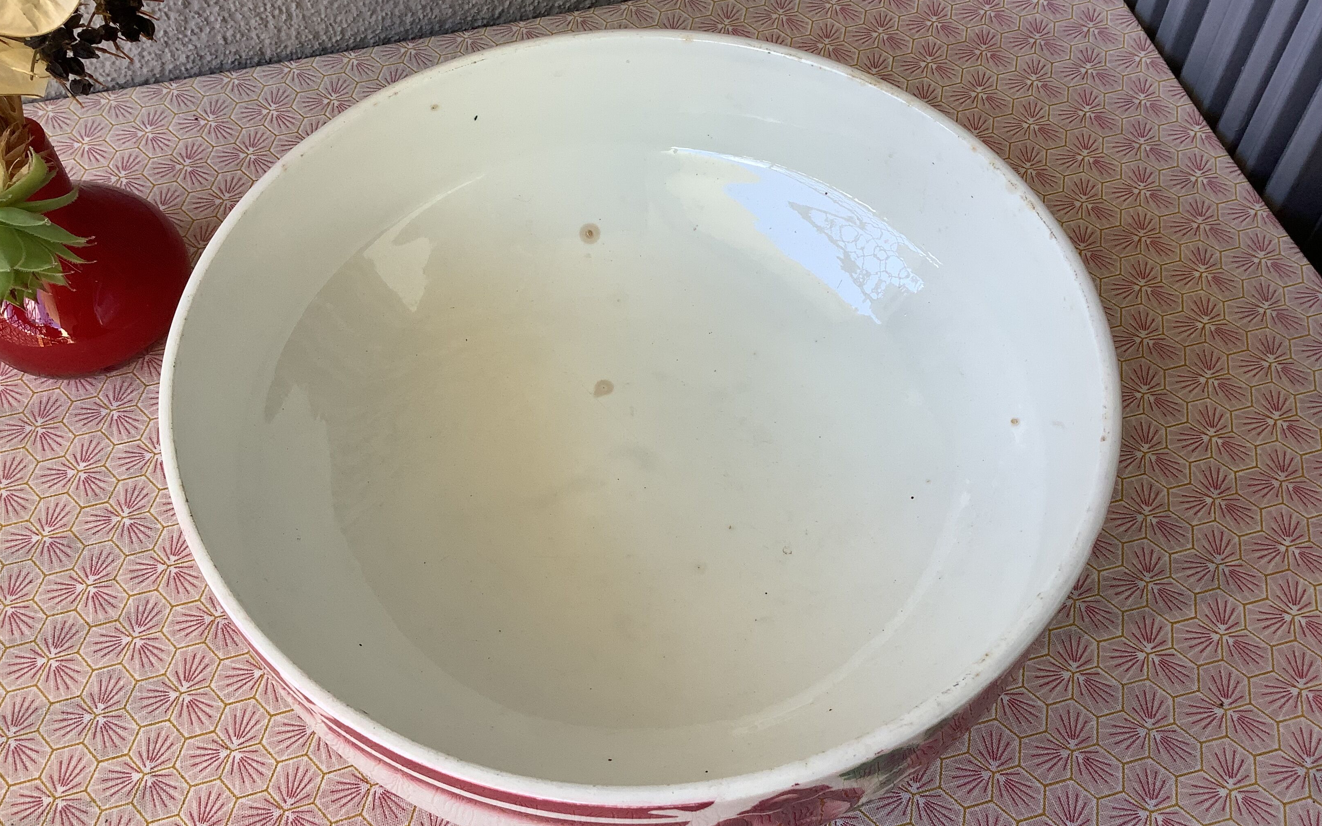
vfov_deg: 38.3
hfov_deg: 58.1
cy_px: 397
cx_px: 659
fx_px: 1189
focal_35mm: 33
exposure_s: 1/100
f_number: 2.4
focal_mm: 3.3
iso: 32
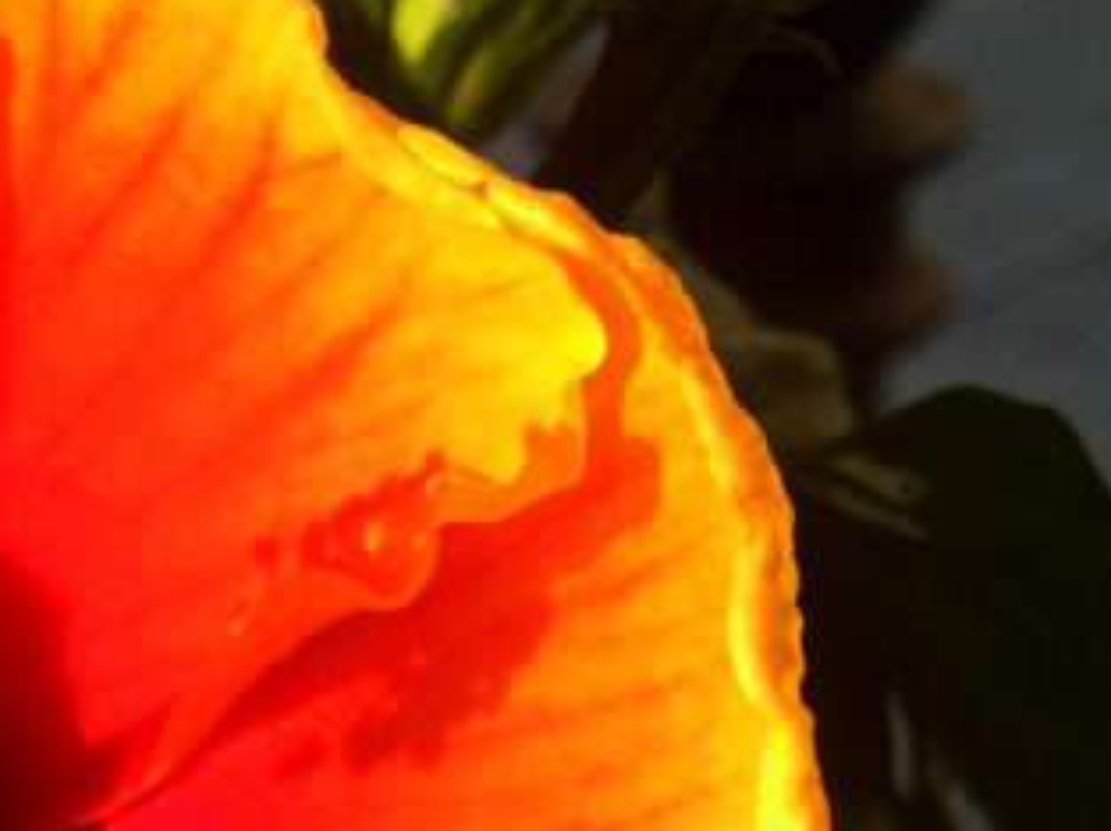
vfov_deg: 15.1
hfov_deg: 19.4
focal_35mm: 95
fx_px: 3046
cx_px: -256
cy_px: 948
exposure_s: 1/789
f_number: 2.2
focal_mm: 4.15
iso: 32
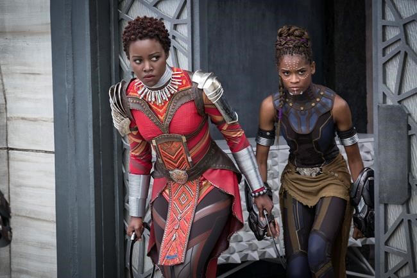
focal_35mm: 159
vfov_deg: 8.6
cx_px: 208
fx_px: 1841
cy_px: 139
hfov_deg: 12.9
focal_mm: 106
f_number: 5
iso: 800
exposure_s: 1/250
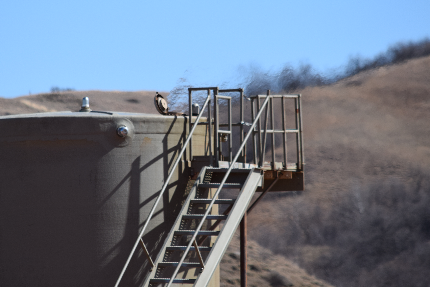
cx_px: 172
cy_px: 116
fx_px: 6843
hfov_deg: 3.6
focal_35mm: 573
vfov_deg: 2.4
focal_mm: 300
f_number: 7.1
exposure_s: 1/800
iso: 200
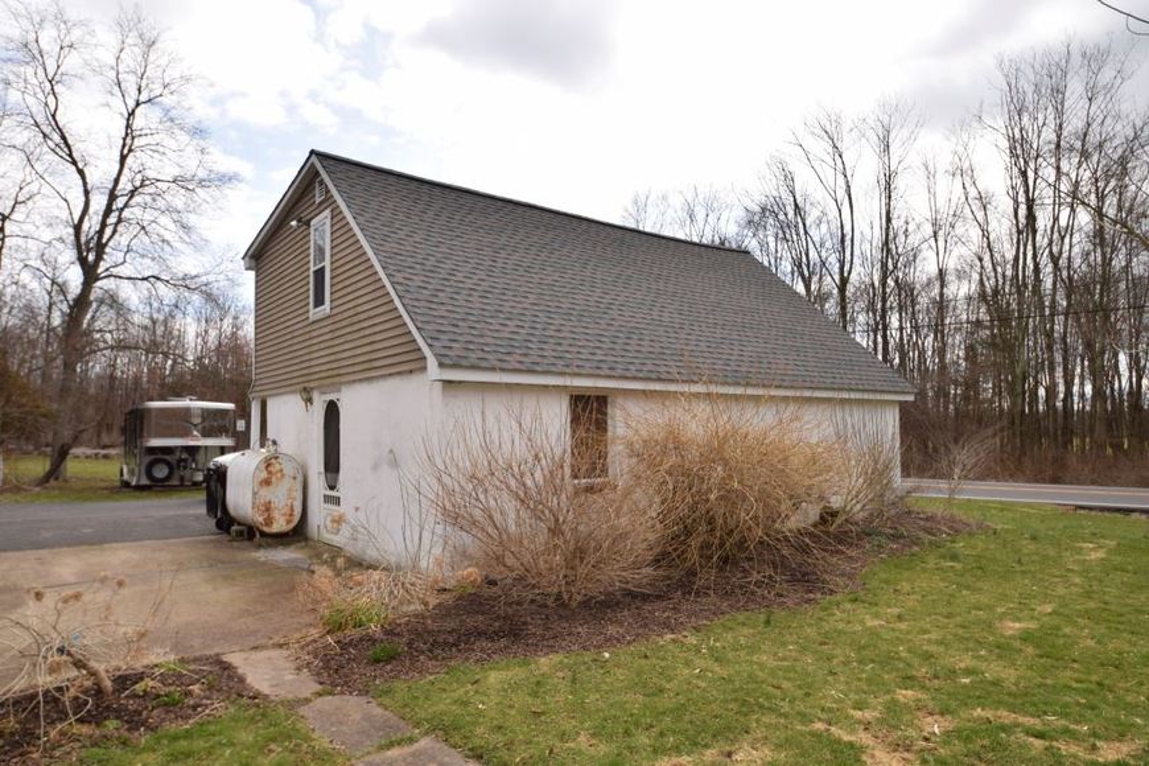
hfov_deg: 81.2
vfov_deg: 59.5
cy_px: 383
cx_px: 574
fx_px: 670
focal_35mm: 21
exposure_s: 1/200
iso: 100
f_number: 11
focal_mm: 14
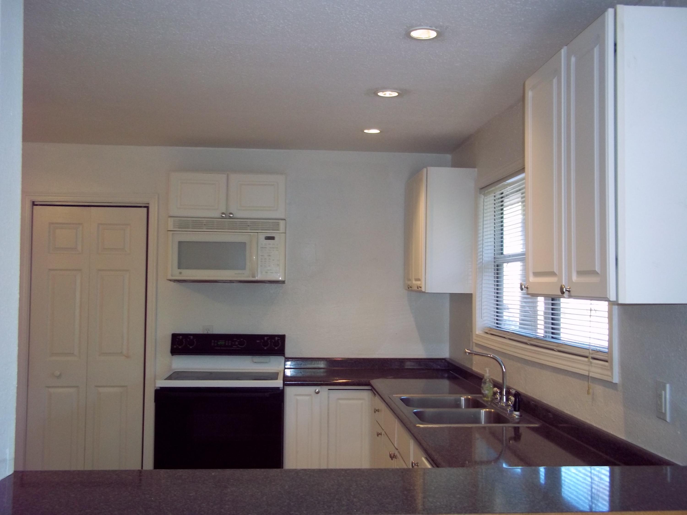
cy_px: 258
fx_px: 714
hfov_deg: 51.4
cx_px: 344
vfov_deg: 39.7
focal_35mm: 36
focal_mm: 6.5
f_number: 3.1
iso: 160
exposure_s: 1/30
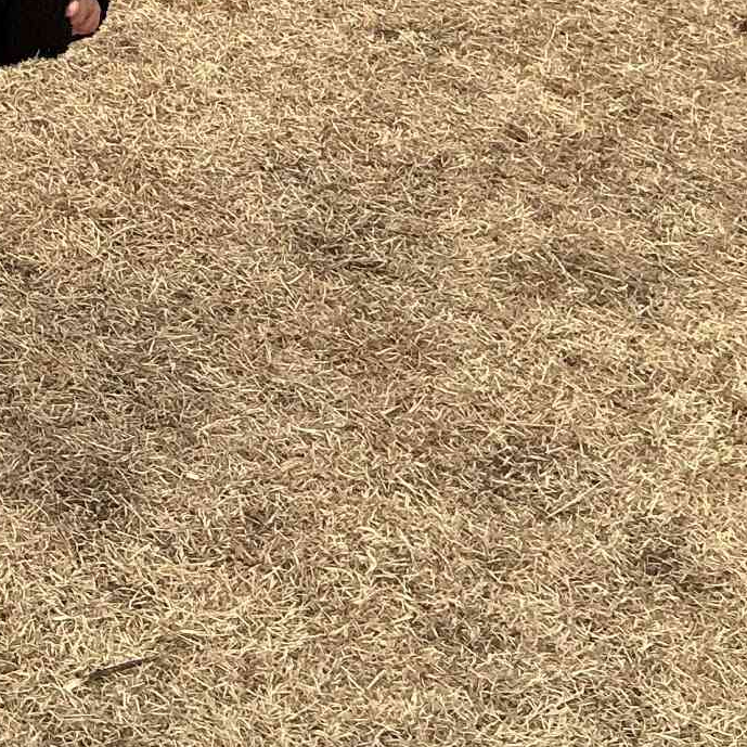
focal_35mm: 93
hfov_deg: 17.9
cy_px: -239
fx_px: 2271
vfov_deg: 17.5
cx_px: -99
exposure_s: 1/1412
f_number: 1.8
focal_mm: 3
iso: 25
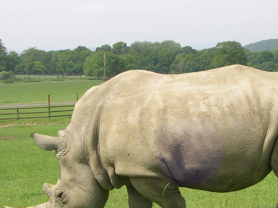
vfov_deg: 16.9
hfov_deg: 22.4
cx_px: 179
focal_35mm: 87
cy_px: 160
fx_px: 699
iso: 50
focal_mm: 8.5
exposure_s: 1/187
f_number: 6.6
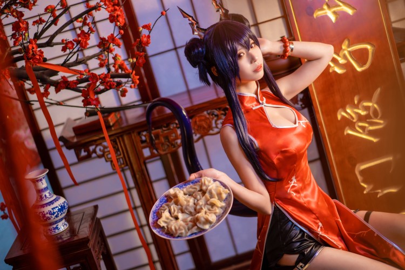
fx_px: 619
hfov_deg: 36.2
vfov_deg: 24.6
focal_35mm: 55
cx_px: 202
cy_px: 135
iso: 250
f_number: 1.8
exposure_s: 1/50
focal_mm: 55
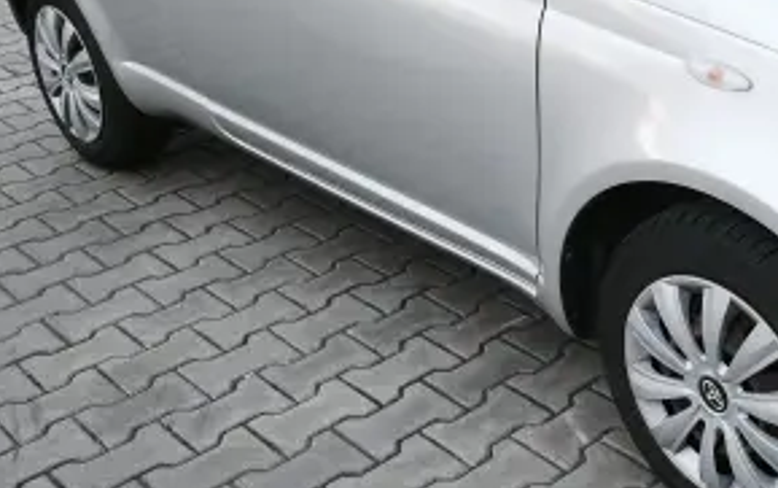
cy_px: 105
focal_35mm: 54
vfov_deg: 23.7
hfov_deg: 34.9
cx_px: 727
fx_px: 1146
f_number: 1.62
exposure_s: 1/99.9
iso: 200
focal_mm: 6.45
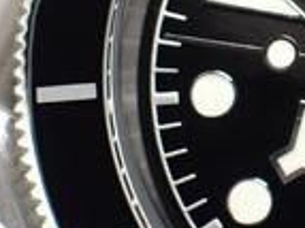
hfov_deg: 4.4
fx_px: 3935
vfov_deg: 3.3
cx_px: 420
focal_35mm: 447
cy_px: 49
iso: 400
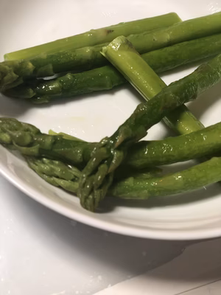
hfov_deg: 28.0
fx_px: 443
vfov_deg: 36.8
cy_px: 148
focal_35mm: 52
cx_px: 110
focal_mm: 6
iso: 100
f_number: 2.4
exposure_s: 1/40
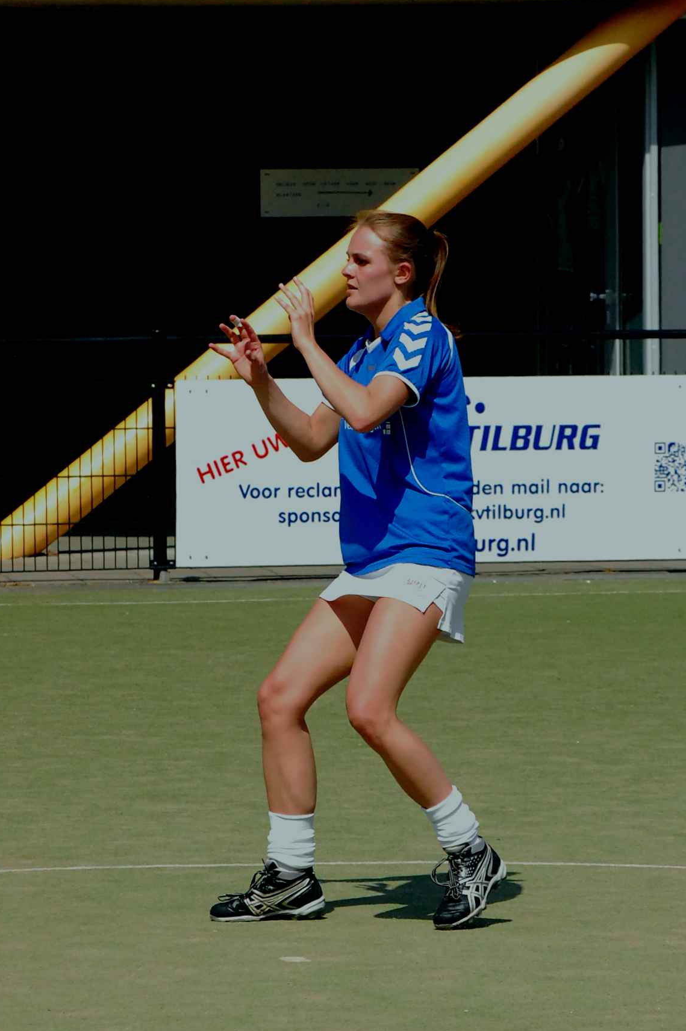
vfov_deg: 13.0
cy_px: 520
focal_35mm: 158
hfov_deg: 8.7
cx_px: 348
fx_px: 4524
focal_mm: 102
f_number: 11
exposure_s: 1/2000
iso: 1600
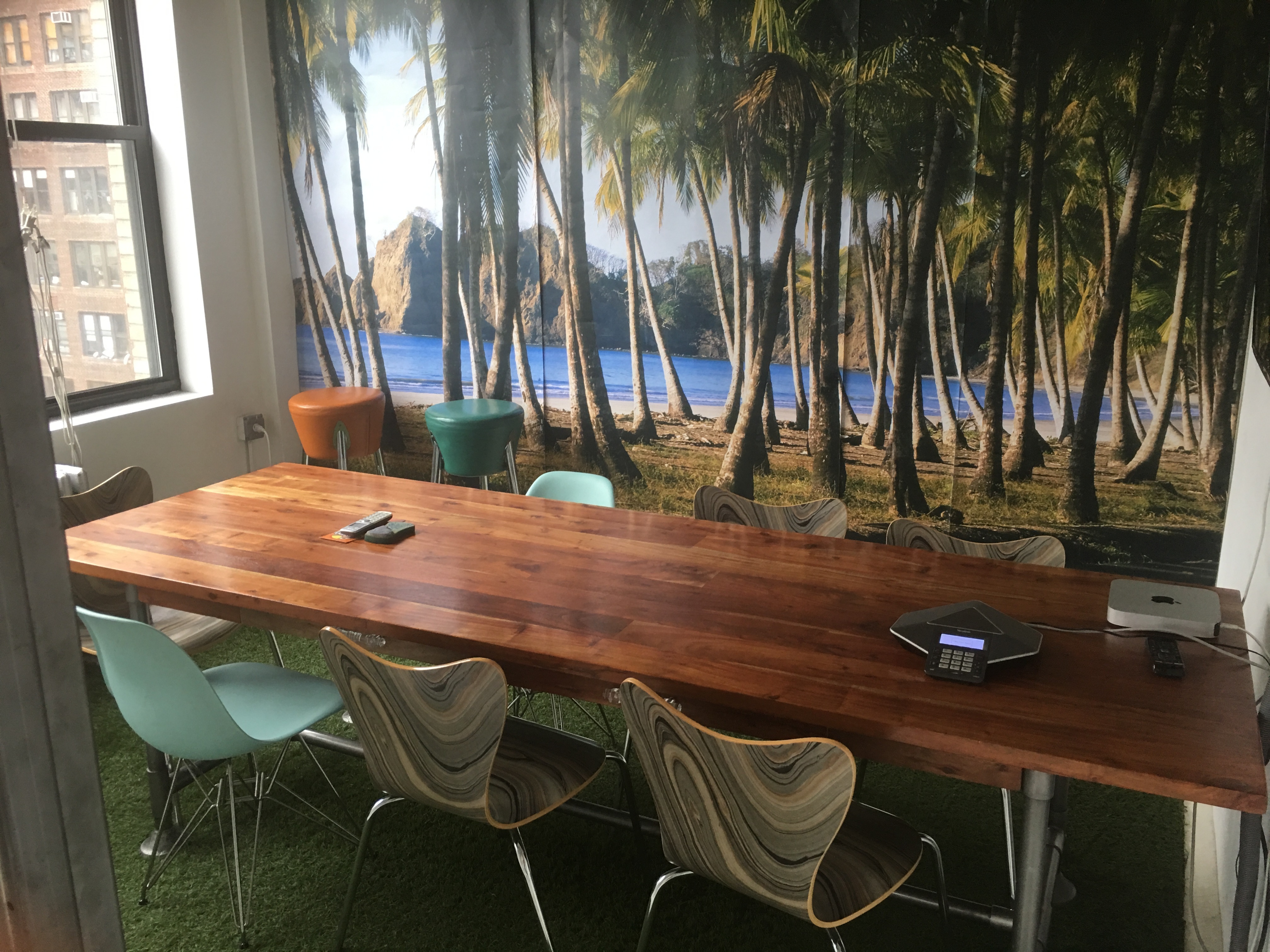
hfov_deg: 61.7
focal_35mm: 29
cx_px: 635
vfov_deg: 48.2
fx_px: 1064
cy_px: 476
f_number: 2.2
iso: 40
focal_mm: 4.15
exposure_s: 1/15
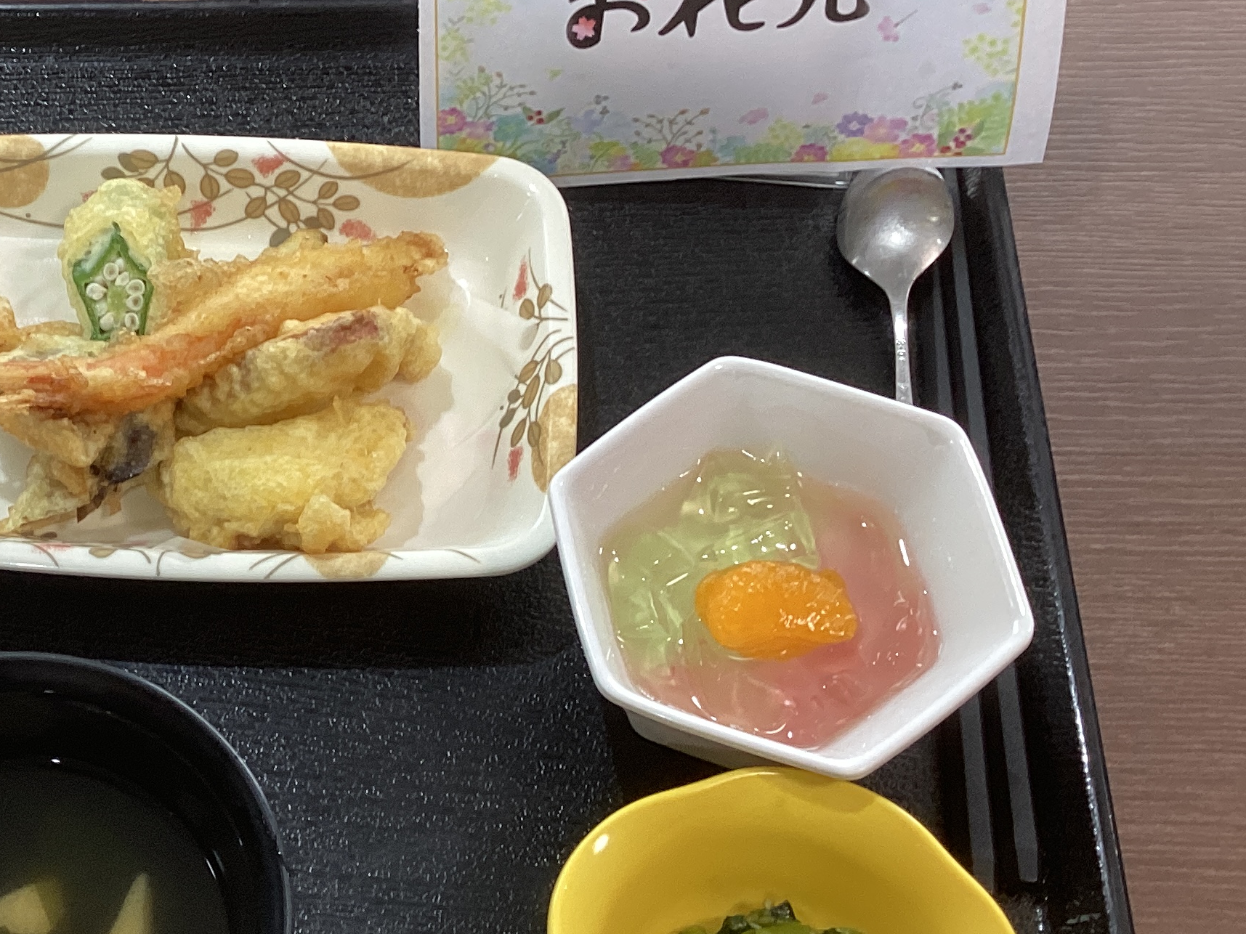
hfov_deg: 31.0
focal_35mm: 59
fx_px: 2124
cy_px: 590
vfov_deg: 24.7
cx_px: 97
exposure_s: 1/50
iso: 80
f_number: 2.4
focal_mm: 3.3
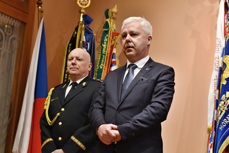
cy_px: 76
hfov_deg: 27.0
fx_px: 477
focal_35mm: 75
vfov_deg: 18.2
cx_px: 114
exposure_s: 1/100
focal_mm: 50
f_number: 2.8
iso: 450
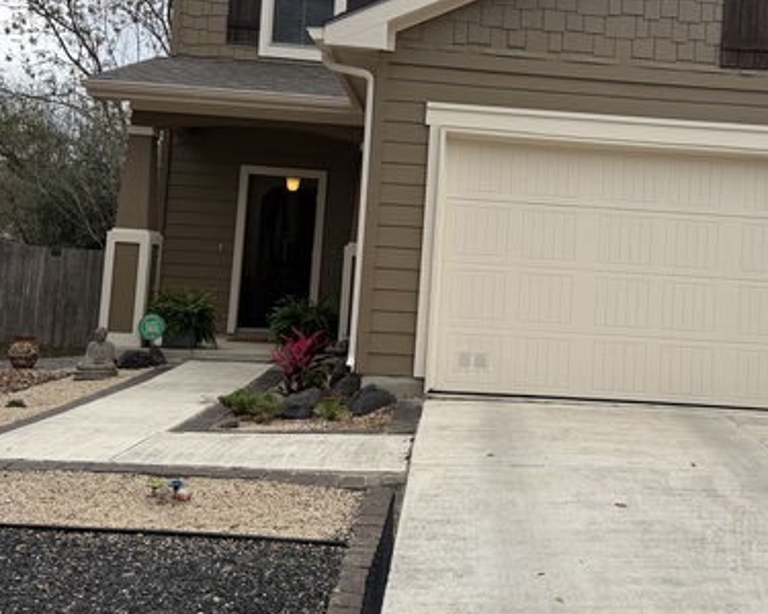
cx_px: 528
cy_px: 244
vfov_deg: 37.2
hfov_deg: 44.9
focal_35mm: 40
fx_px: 909
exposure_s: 1/1653
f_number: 1.78
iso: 100
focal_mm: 6.76
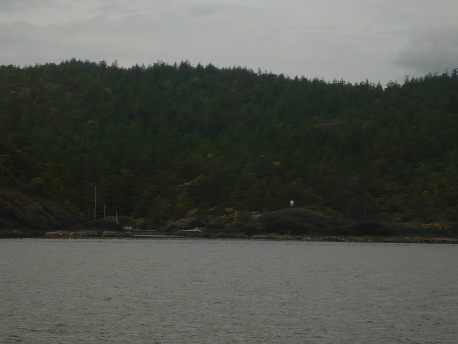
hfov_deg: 17.6
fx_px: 1482
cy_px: 161
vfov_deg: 13.2
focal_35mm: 112
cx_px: 237
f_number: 5
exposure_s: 1/1000
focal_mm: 17.4
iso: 100
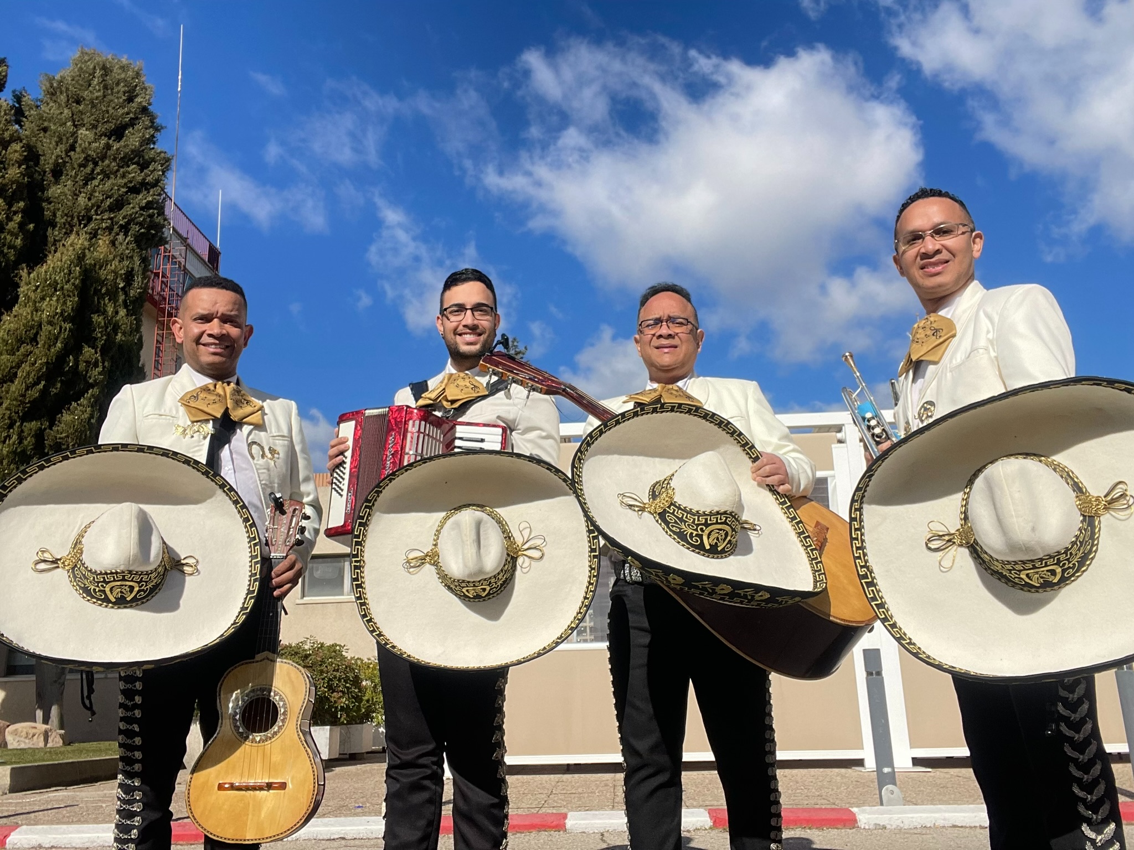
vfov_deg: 46.8
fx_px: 983
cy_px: 425
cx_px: 567
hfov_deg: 60.0
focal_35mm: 30
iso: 32
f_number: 2.2
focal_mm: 2.71
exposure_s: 1/2825
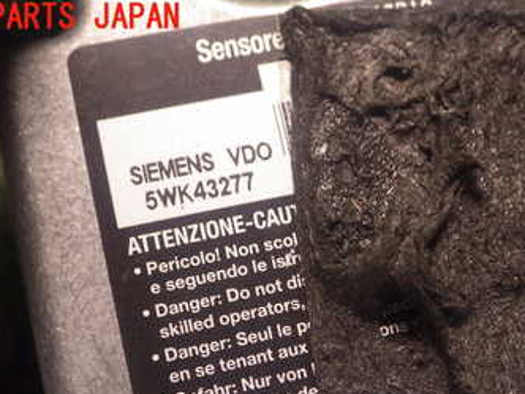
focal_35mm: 56
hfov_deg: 33.9
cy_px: 354
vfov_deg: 25.3
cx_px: 367
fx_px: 849
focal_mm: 5.5
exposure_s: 1/45
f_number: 2.3
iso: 320
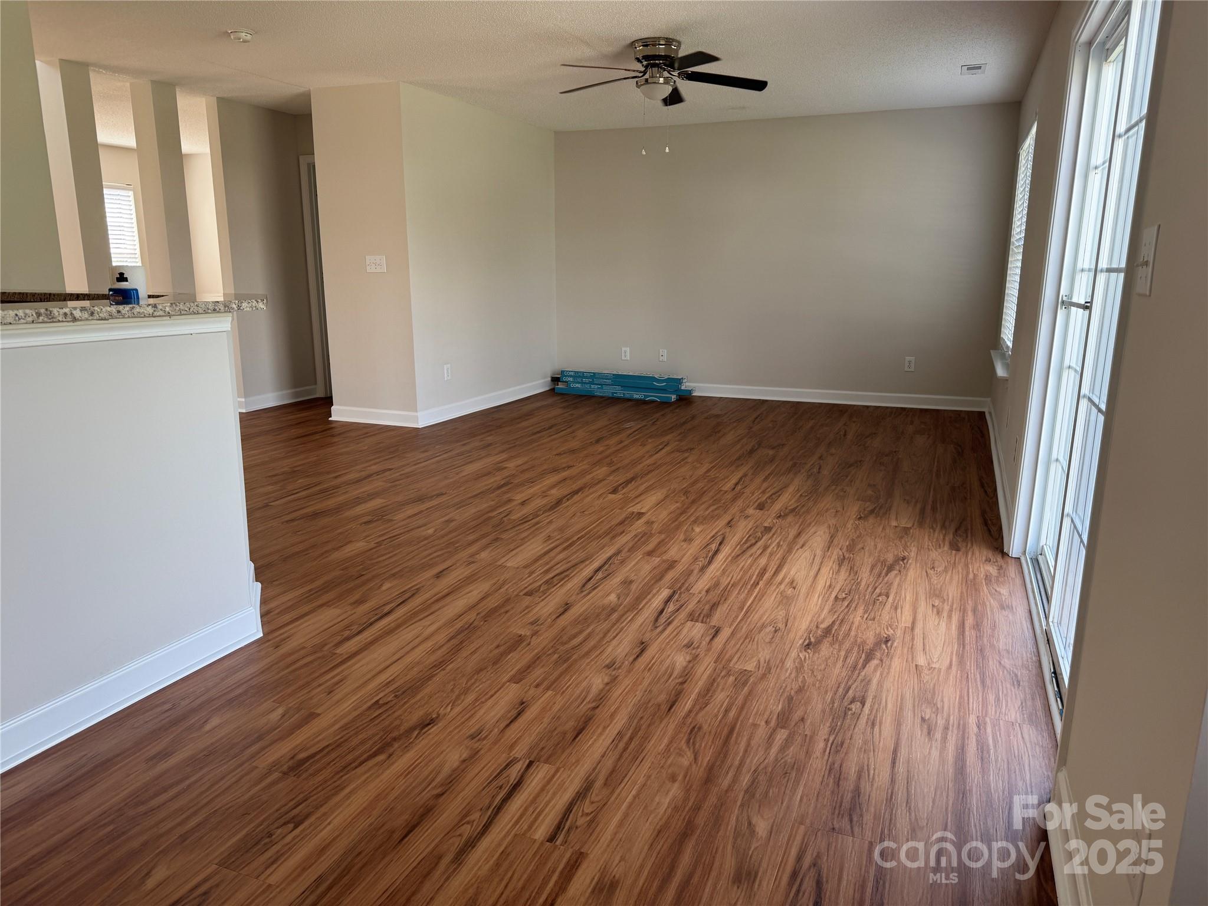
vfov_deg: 56.8
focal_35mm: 24
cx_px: 604
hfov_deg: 71.6
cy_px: 453
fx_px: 838
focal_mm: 6.76
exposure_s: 1/125
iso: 50
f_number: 1.78
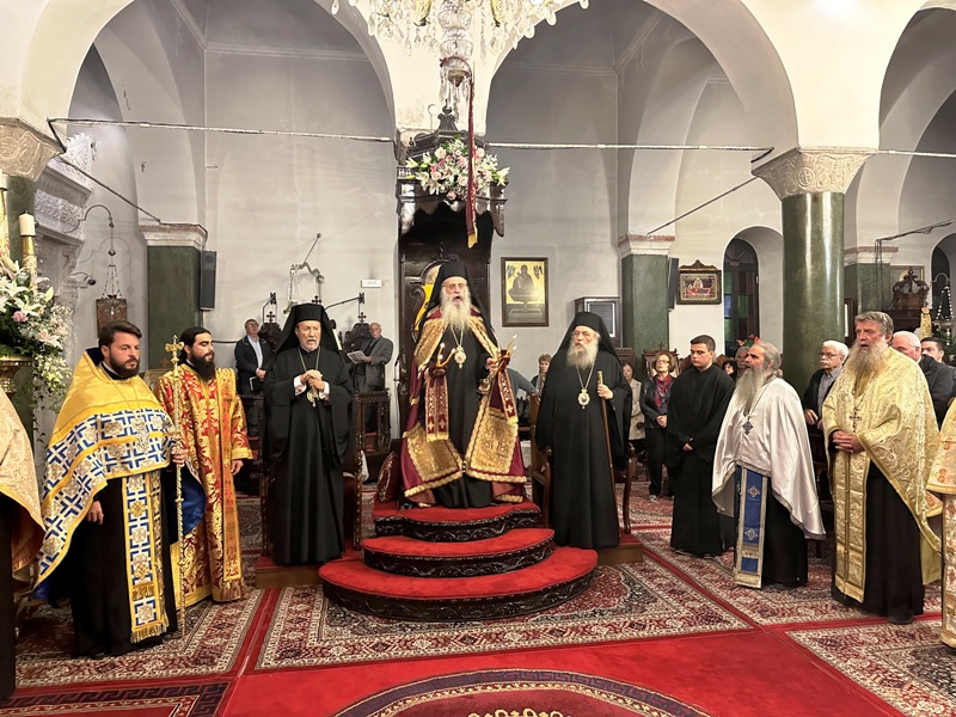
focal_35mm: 24
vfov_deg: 56.8
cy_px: 358
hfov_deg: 71.6
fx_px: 663
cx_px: 478
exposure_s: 1/50
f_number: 1.78
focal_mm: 6.86
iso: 800
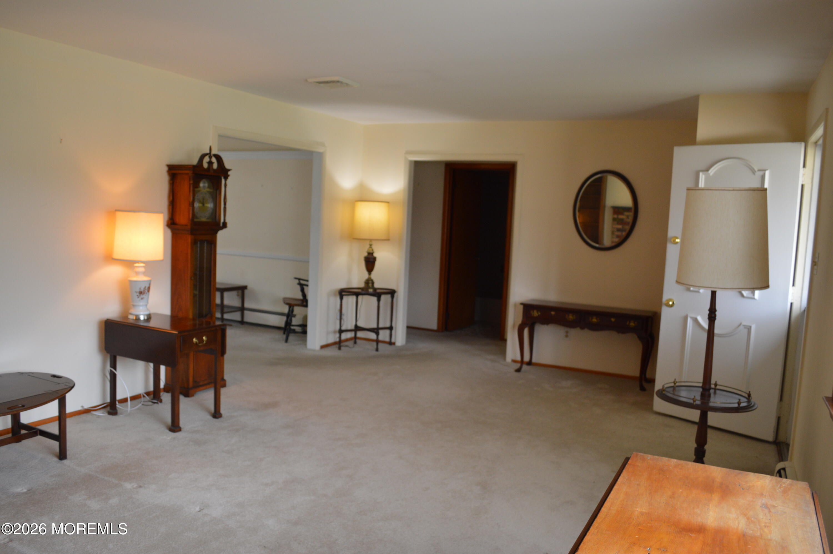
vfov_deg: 47.8
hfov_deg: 67.4
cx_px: 416
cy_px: 277
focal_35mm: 27
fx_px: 624
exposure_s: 1/60
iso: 450
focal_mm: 18
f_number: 3.5
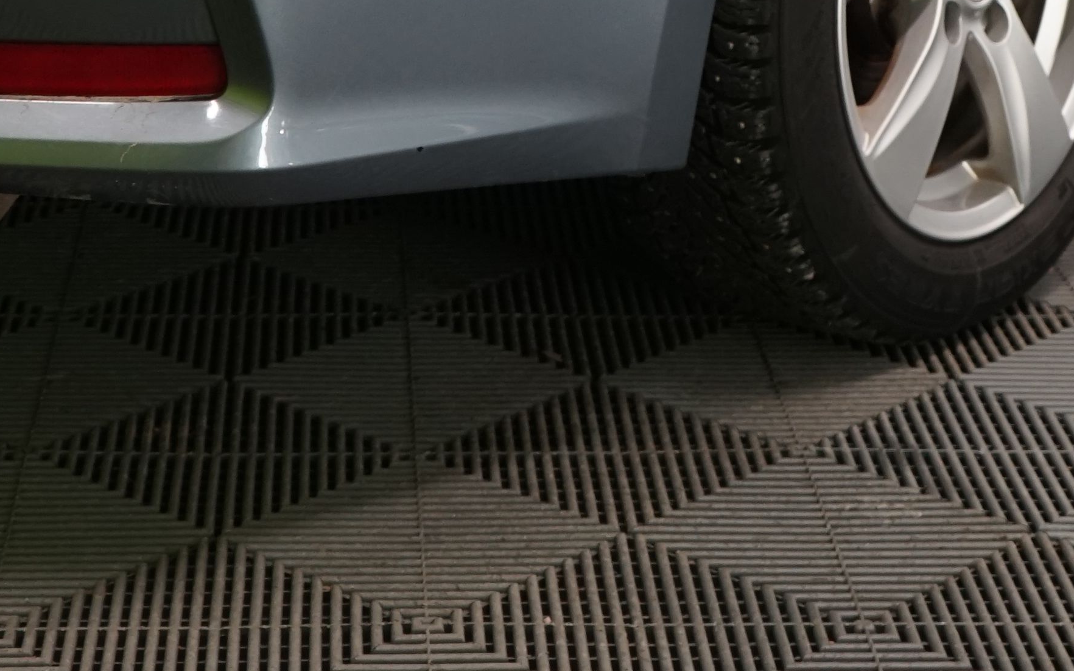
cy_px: -485
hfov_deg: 20.0
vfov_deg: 11.7
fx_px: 3044
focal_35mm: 104
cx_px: 505
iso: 800
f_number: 4.5
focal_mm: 30
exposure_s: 1/30
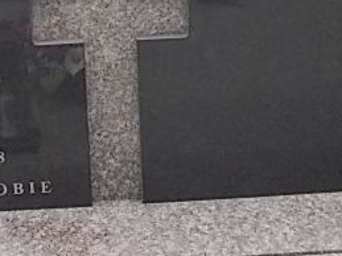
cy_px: 49
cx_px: 98
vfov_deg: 15.6
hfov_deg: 20.8
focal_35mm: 94
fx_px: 928
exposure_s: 1/250
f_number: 3.1
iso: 100
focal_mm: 5.3
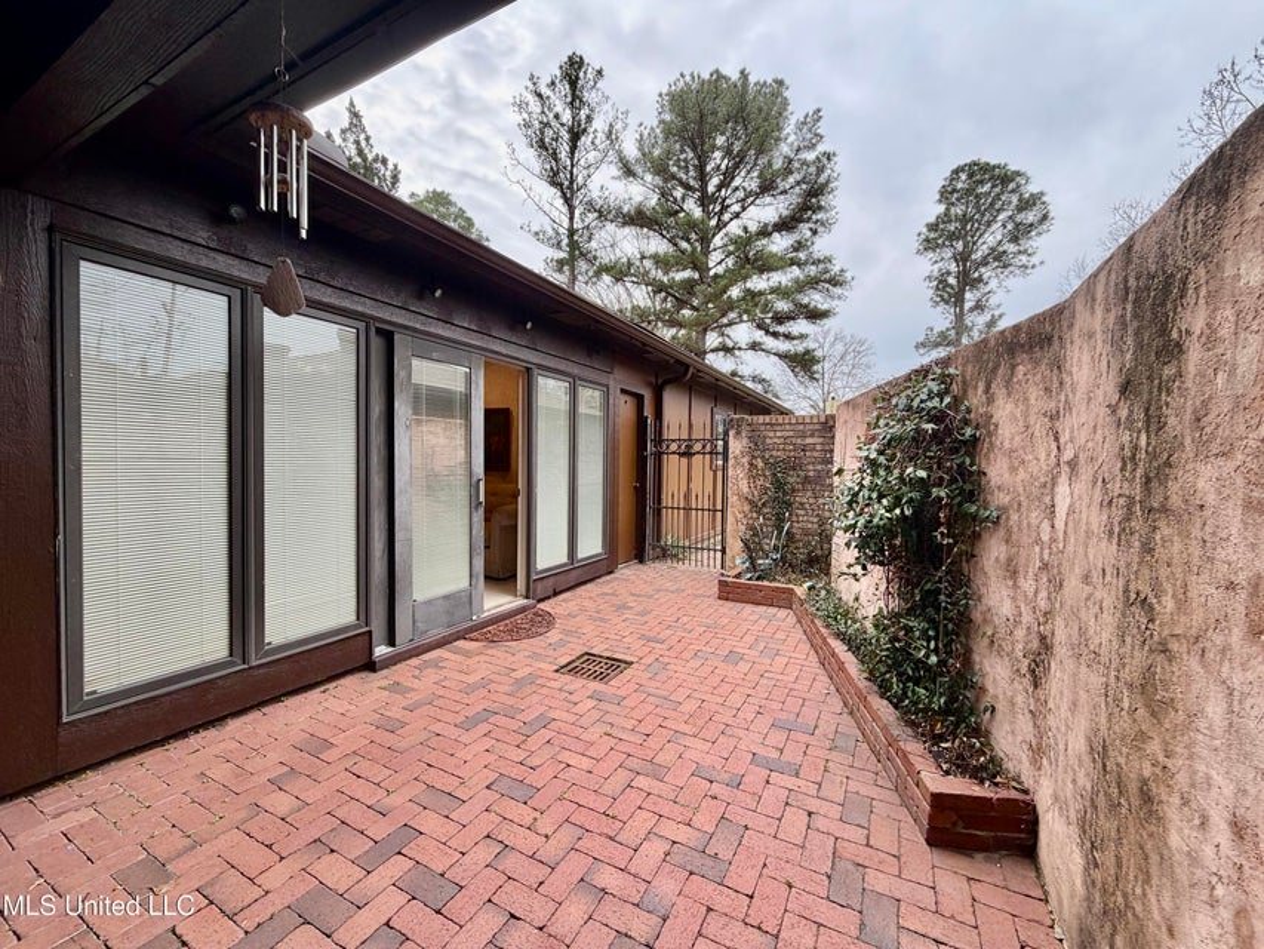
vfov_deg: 85.7
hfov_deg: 102.1
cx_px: 632
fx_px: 511
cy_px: 474
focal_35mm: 14
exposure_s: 1/220
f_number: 2.2
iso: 64
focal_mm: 2.22
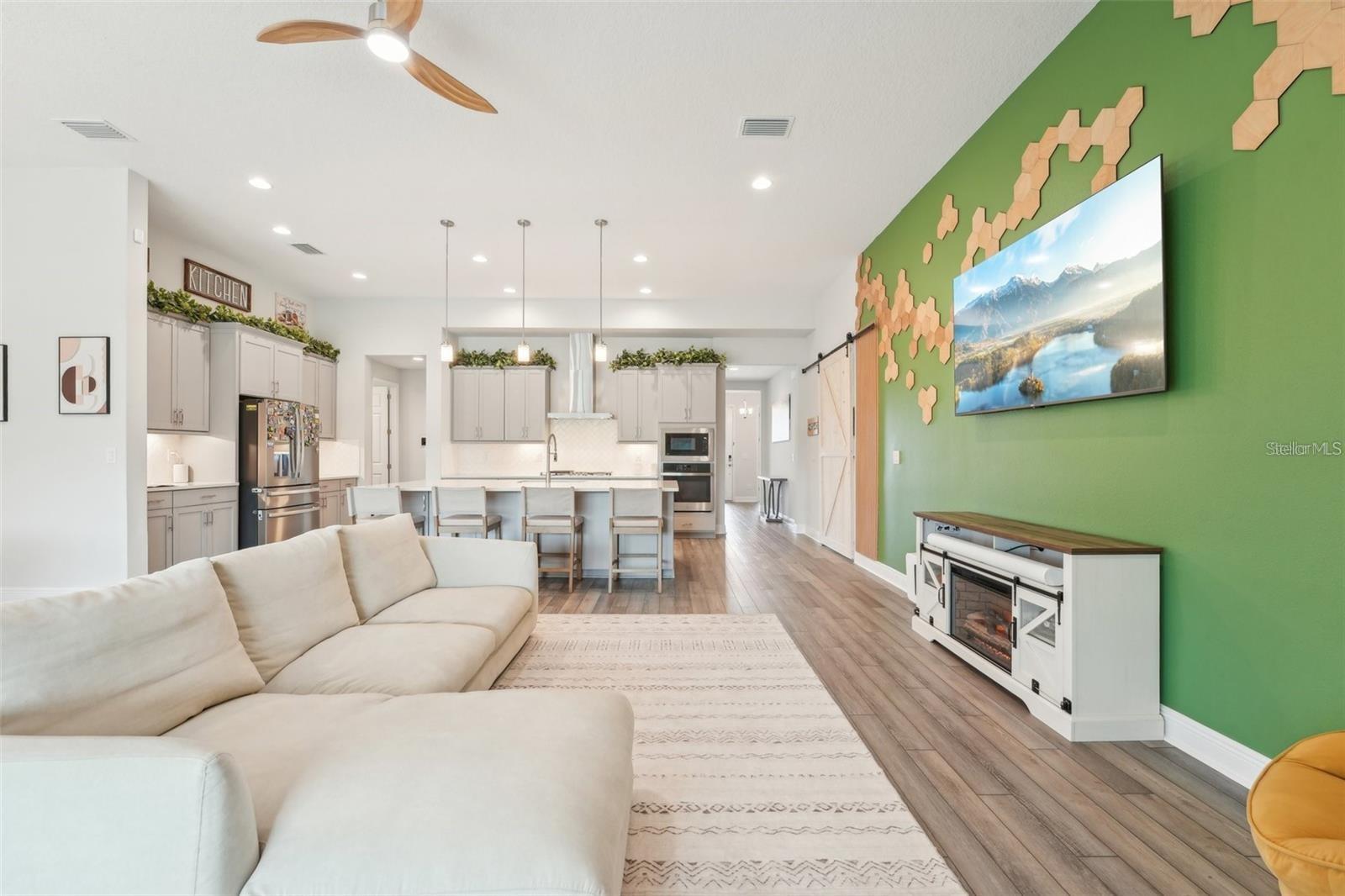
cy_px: 448
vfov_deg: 81.2
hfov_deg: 104.3
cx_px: 672
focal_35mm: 14
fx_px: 523
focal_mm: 14
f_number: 8
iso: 200
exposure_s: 1/6
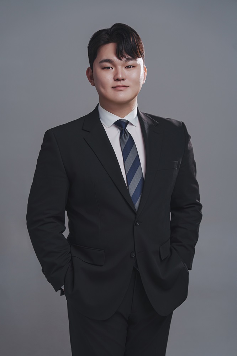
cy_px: 178
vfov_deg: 30.5
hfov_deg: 20.6
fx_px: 652
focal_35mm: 66
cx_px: 118
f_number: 3.2
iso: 100
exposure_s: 1/160
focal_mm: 66
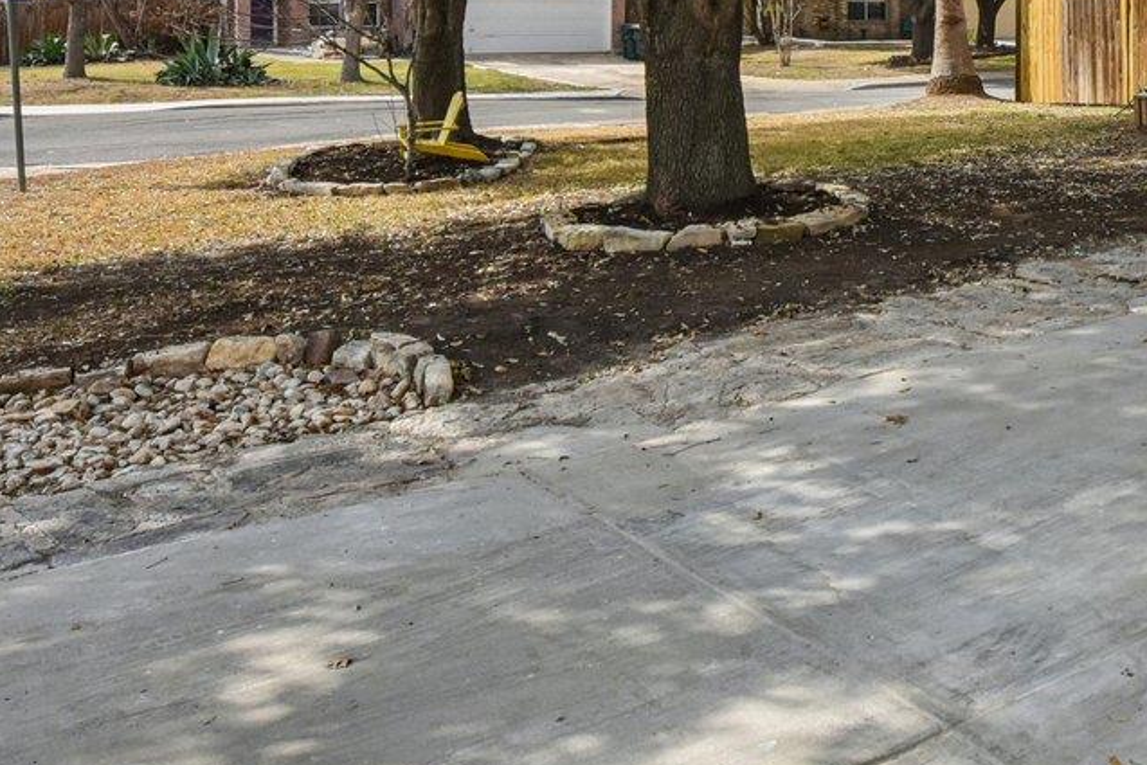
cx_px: 1091
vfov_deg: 28.1
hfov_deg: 39.5
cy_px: 3
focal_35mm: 45
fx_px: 1434
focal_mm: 14
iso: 800
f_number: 8
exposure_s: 1/2000
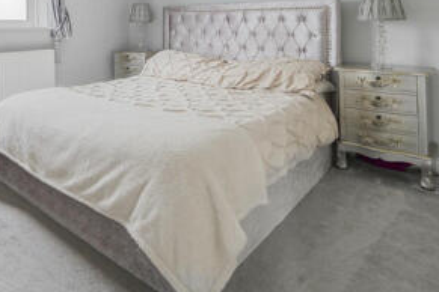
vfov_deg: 43.9
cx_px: 66
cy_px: 31
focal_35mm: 27
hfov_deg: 59.9
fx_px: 329
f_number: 9
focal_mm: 12
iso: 250
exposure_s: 1
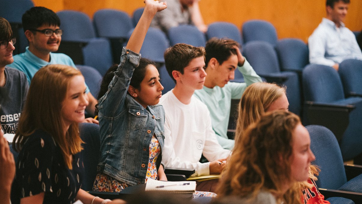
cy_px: 109
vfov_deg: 13.4
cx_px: 182
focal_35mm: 90
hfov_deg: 23.7
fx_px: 864
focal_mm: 85
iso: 4000
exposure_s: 1/250
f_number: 1.8
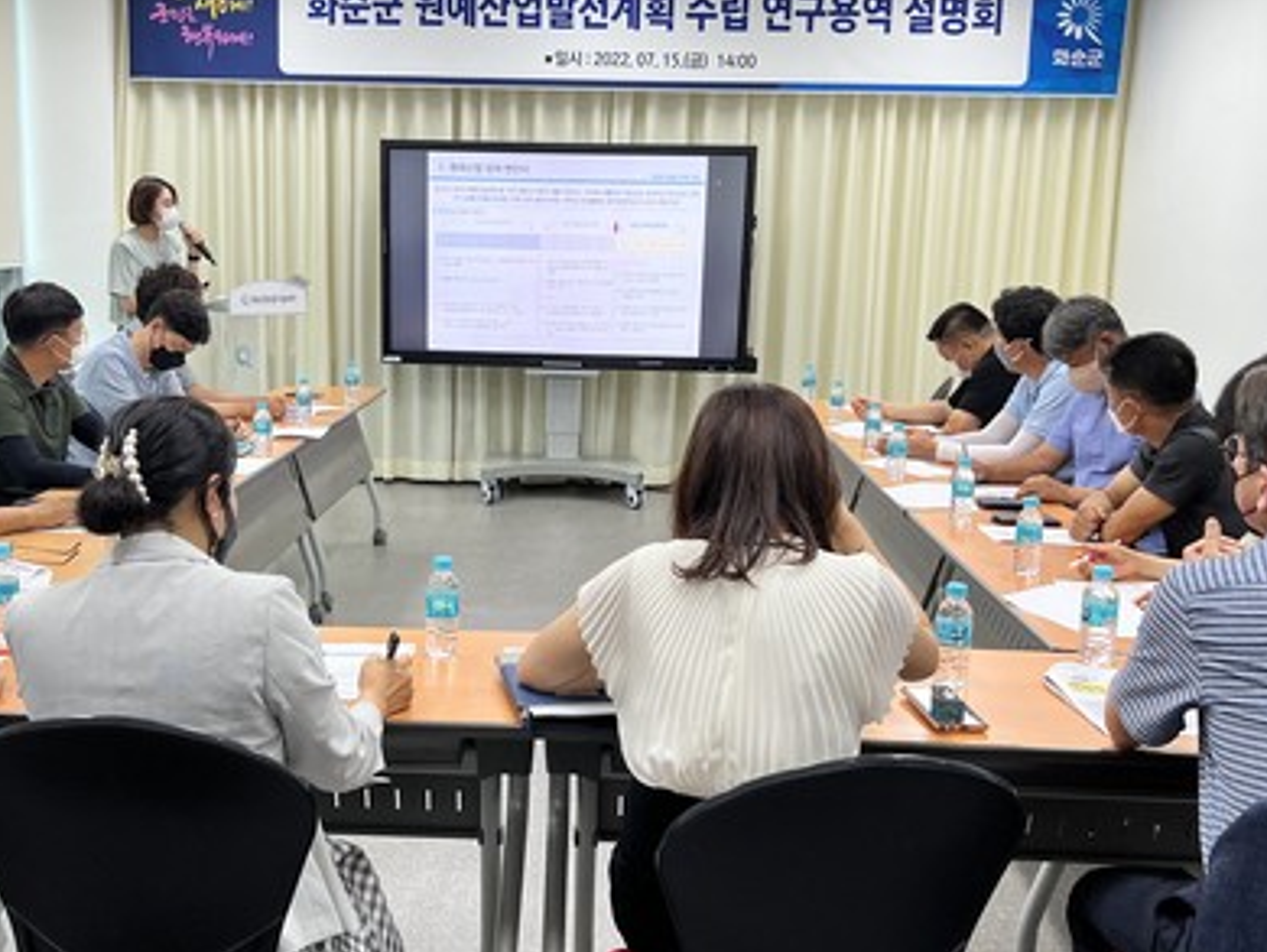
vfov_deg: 36.0
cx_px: 543
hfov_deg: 46.6
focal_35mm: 40
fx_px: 1465
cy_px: 491
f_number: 1.5
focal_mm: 5.7
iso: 80
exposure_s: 1/120
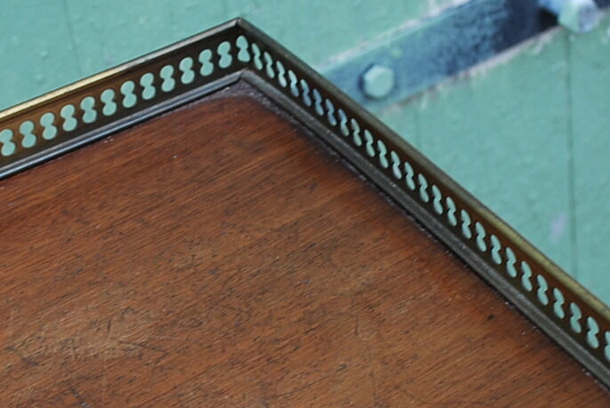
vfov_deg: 12.5
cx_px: 206
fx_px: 1866
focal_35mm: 110
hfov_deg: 18.5
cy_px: 300
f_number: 4.5
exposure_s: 1/80
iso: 200
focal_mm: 26
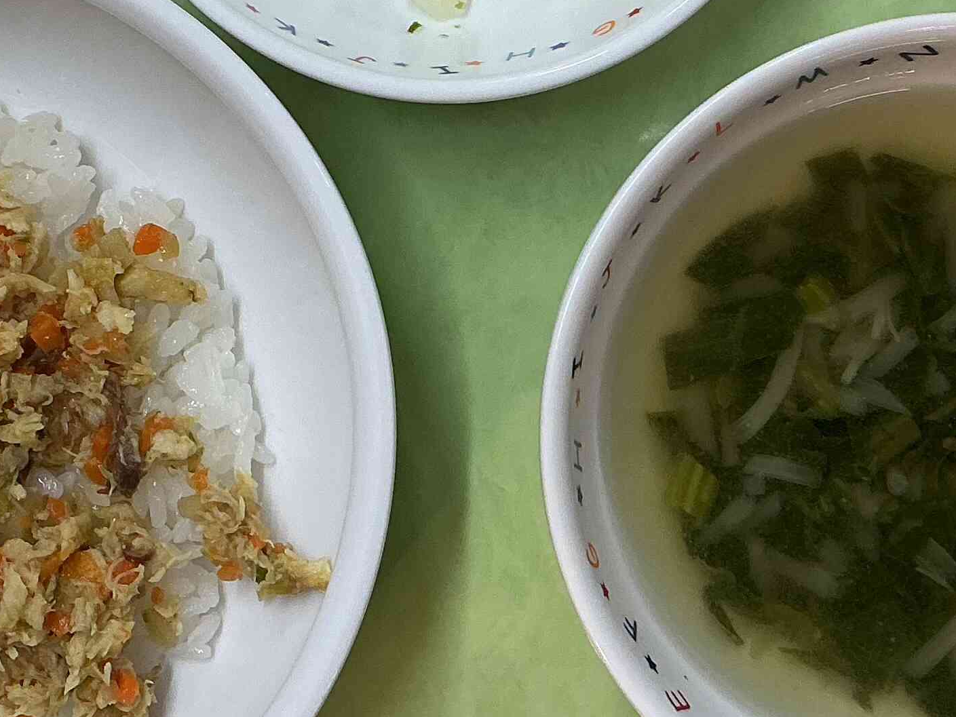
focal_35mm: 83
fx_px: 2292
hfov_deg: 23.5
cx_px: 373
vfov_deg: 17.6
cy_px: 142
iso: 50
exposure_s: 1/120
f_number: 1.8
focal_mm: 3
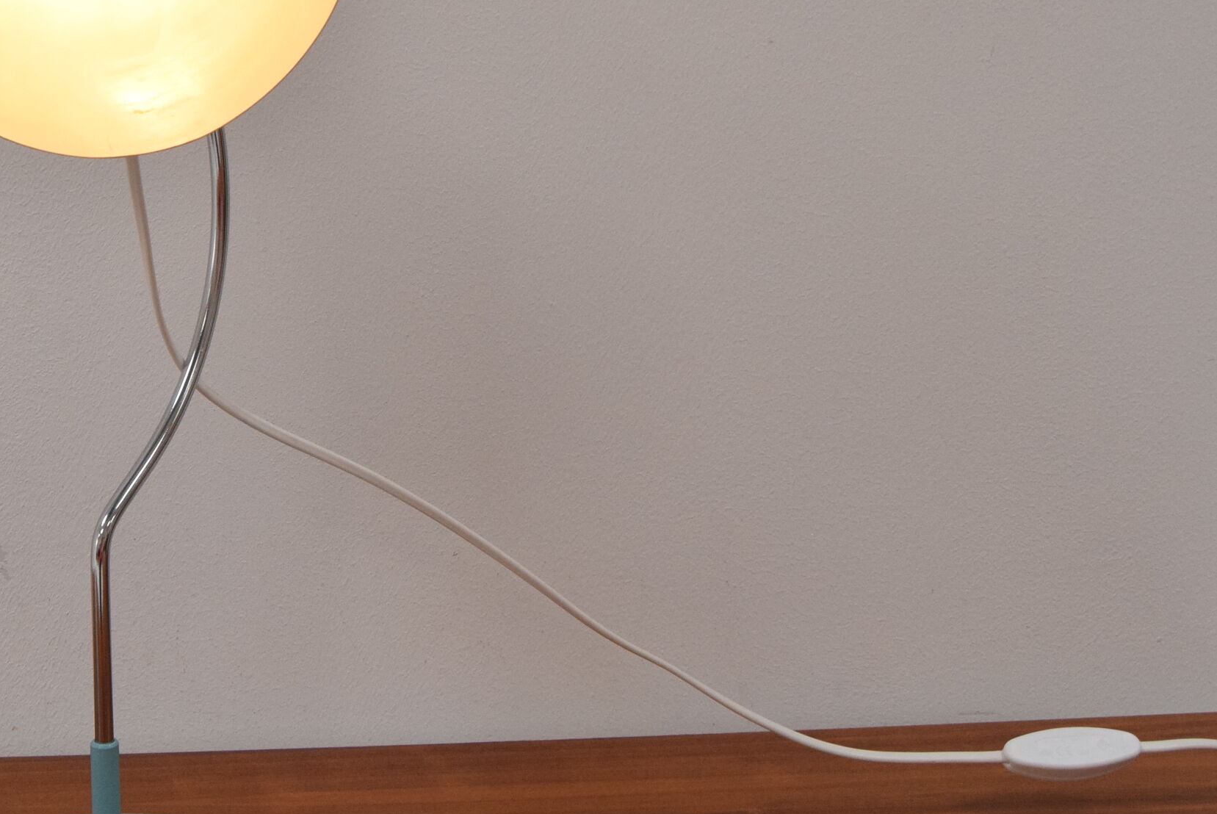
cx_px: 146
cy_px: 247
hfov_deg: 29.8
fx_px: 2199
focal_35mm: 65
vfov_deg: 20.9
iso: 1600
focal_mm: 24
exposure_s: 1/250
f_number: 8
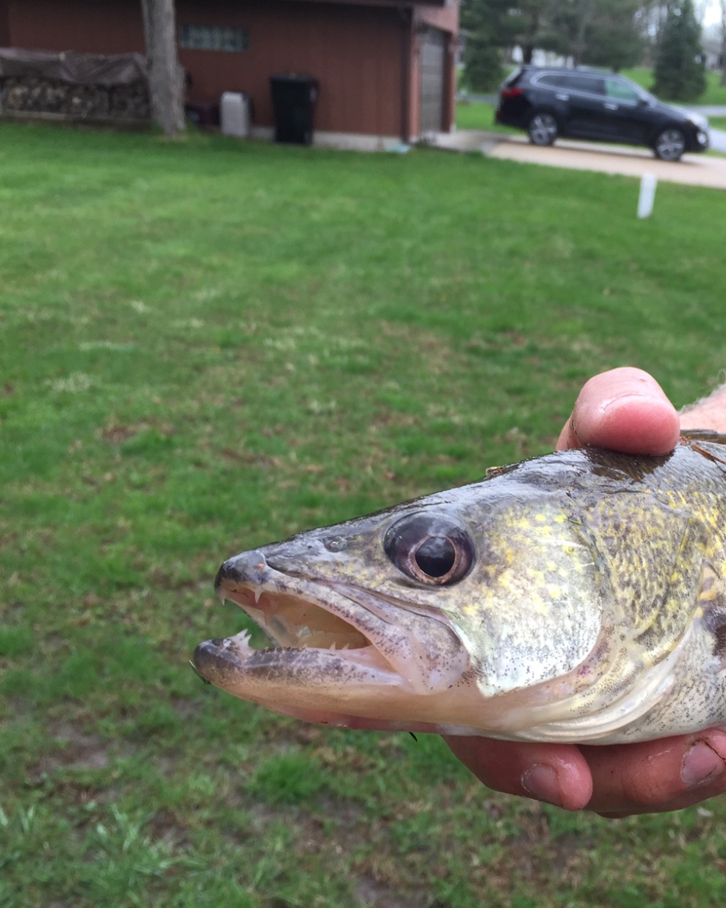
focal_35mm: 38
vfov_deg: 47.9
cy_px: 456
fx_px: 1021
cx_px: 530
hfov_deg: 38.3
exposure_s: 1/120
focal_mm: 4.15
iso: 32
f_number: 2.2
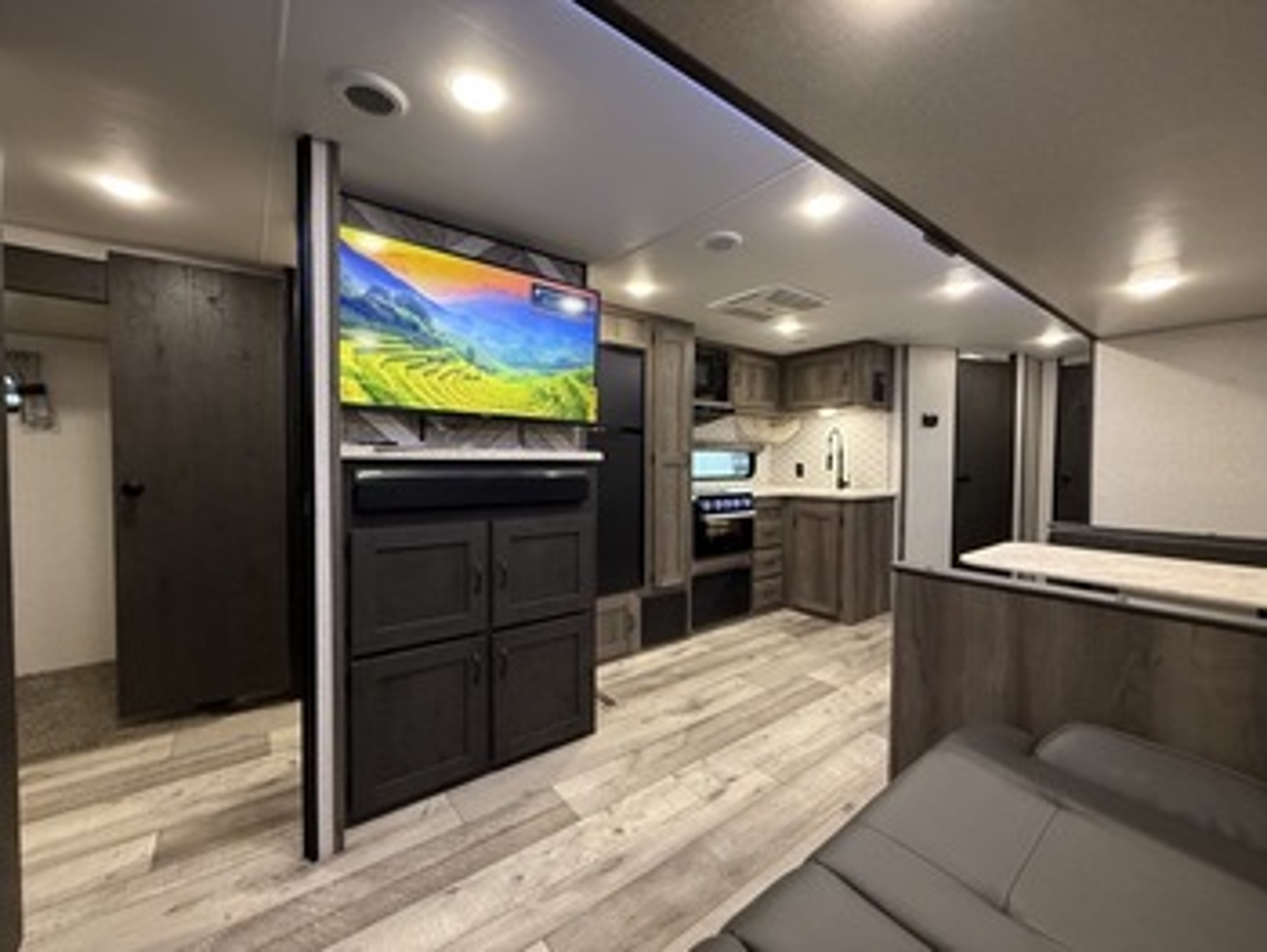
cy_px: 476
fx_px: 513
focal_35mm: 14
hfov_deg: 102.0
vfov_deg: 85.7
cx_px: 634
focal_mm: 2.22
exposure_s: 1/60
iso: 400
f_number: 2.2
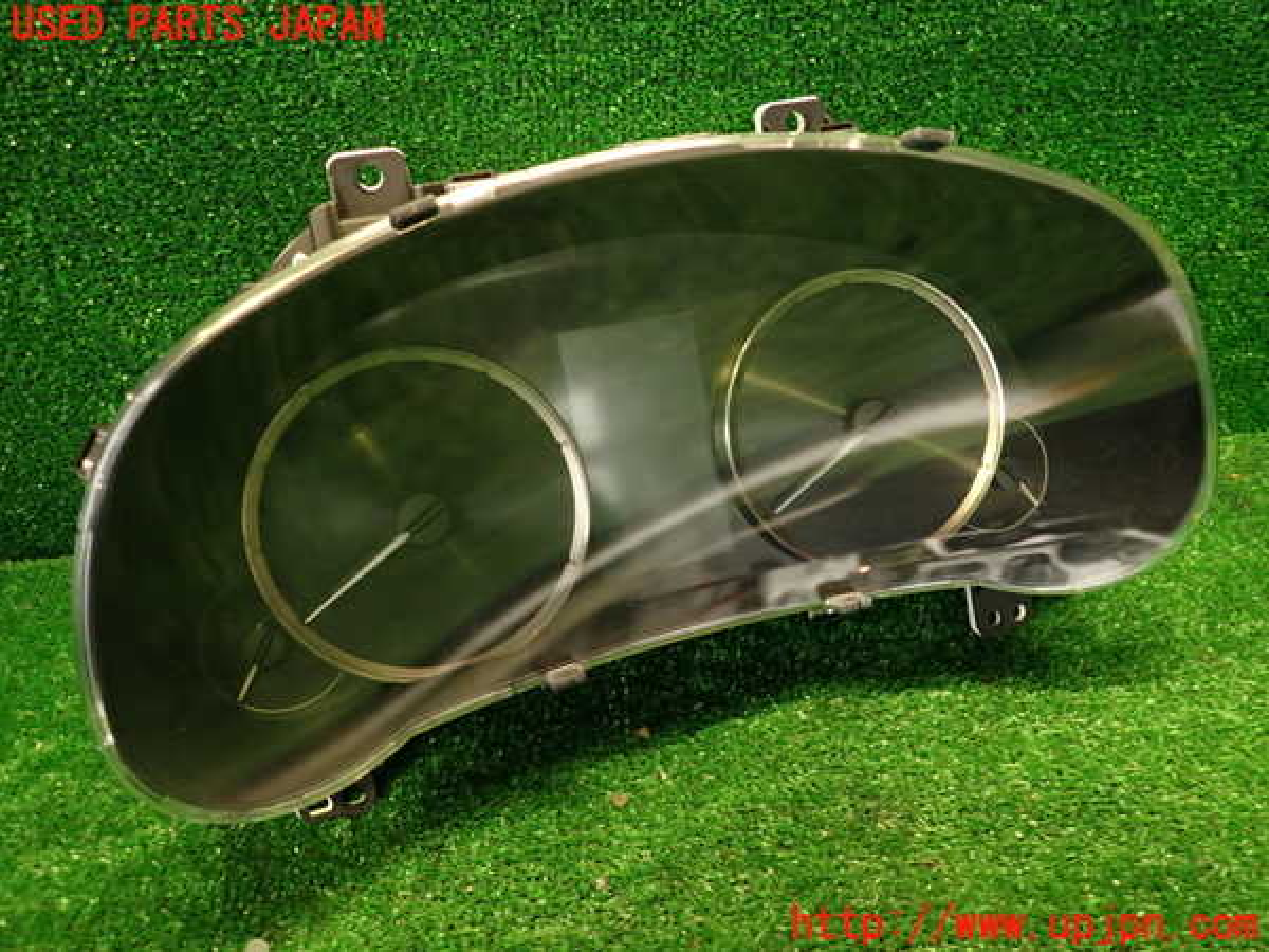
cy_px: 476
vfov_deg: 54.9
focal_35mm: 25
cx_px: 634
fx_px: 916
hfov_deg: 69.4
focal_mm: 4.5
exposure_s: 1/30
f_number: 2
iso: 400
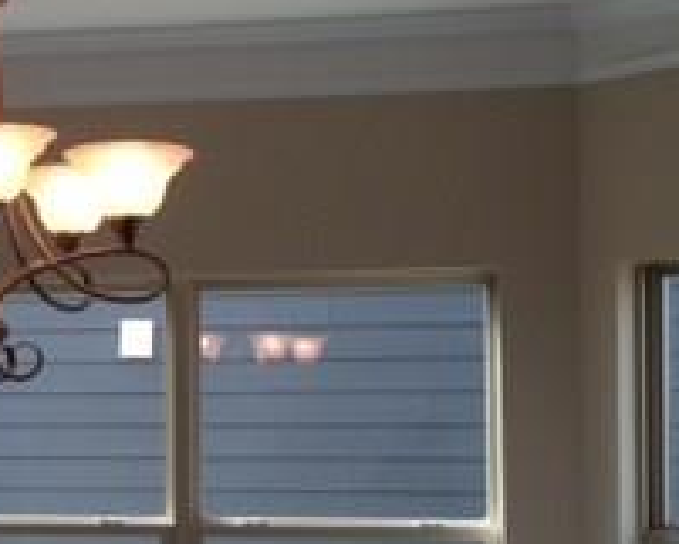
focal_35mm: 90
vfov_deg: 17.0
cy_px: 392
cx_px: 3
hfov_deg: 20.6
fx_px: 1809
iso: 32
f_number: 2.2
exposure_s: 1/124
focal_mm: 4.15
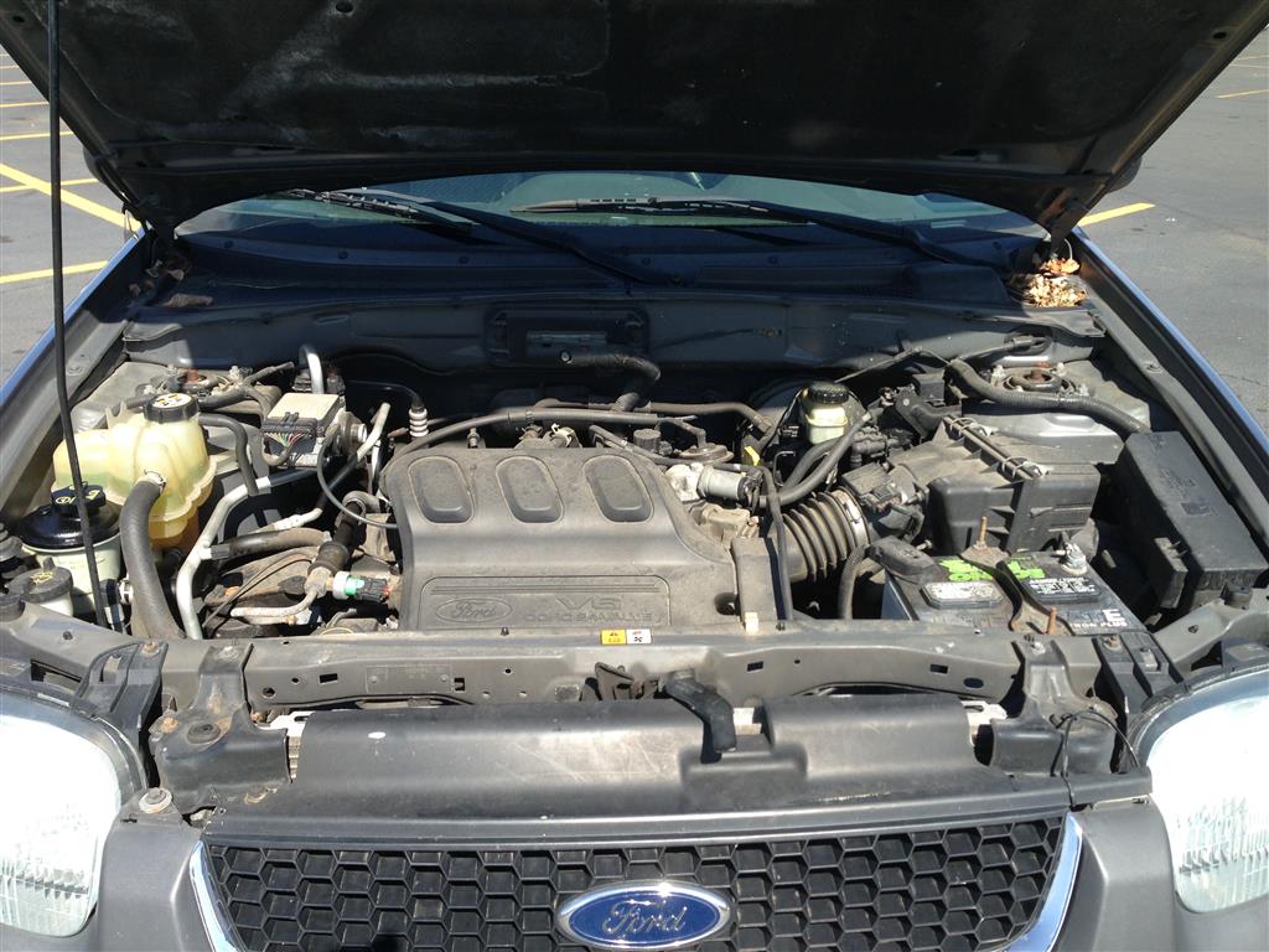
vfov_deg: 42.9
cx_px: 634
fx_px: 1210
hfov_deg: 55.4
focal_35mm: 33
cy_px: 476
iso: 50
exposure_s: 1/553
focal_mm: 4.13
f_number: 2.4
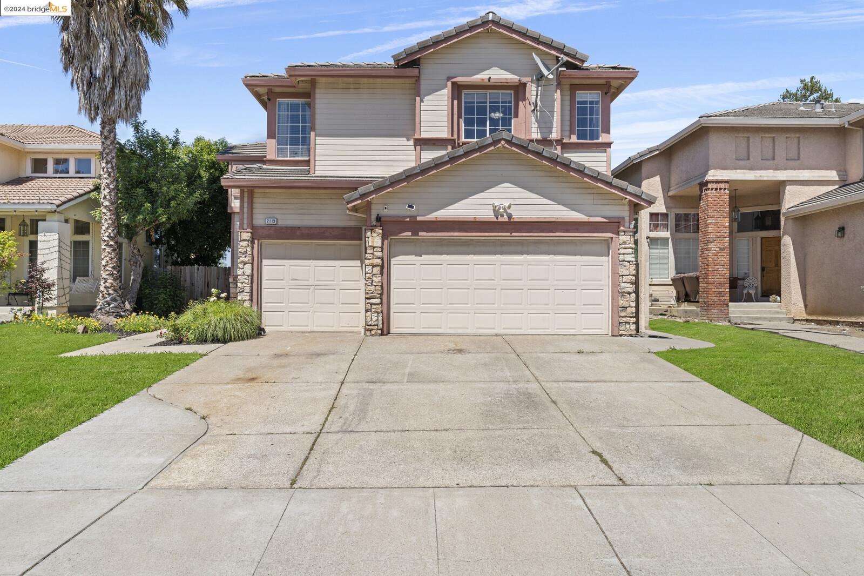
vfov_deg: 53.1
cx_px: 432
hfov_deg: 73.8
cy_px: 288
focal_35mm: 24
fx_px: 576
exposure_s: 1/100
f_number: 7.1
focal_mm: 24
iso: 125
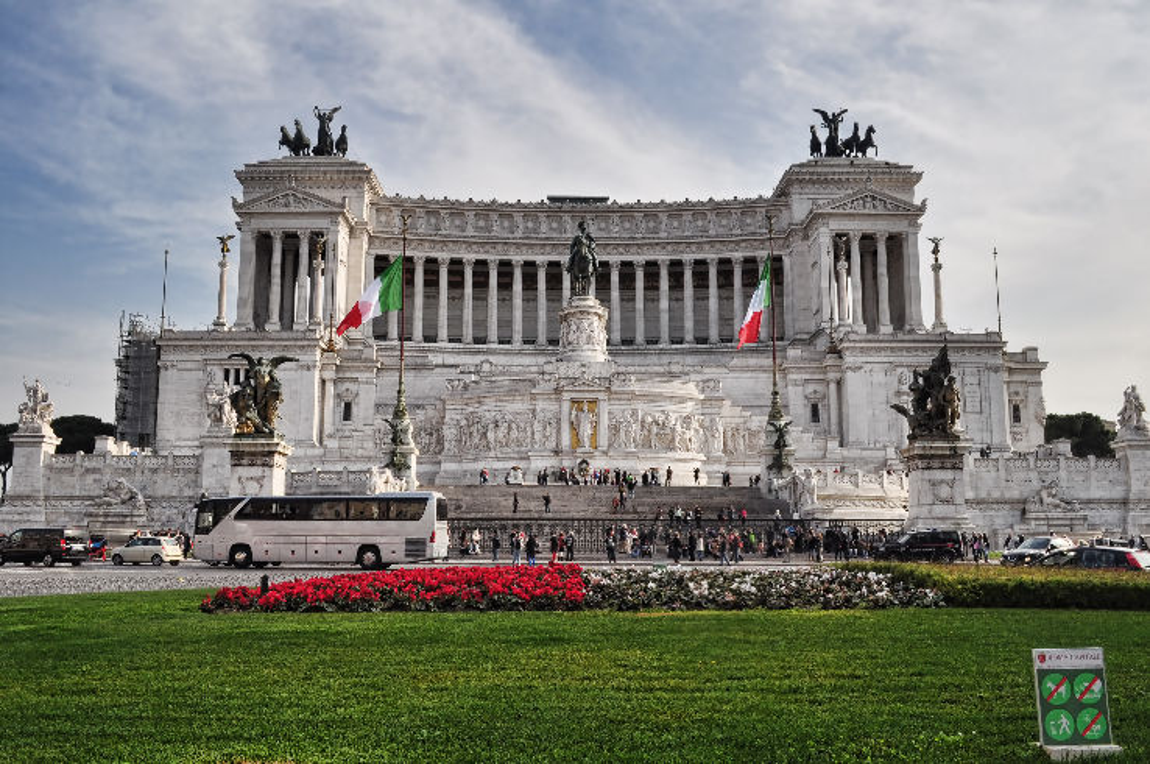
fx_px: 1148
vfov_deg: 36.8
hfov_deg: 53.2
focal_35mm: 36
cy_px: 382
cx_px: 575
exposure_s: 1/320
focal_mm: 24
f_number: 13
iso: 320
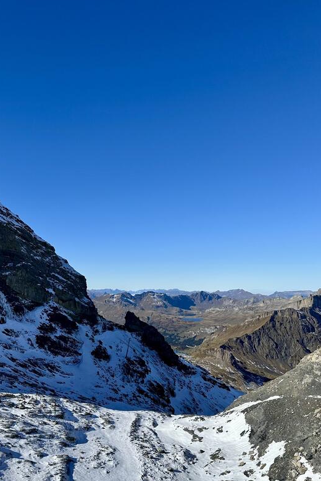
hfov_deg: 39.9
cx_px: 136
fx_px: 441
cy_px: 269
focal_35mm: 33
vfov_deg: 57.1
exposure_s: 1/7576
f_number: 1.78
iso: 80
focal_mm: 6.86
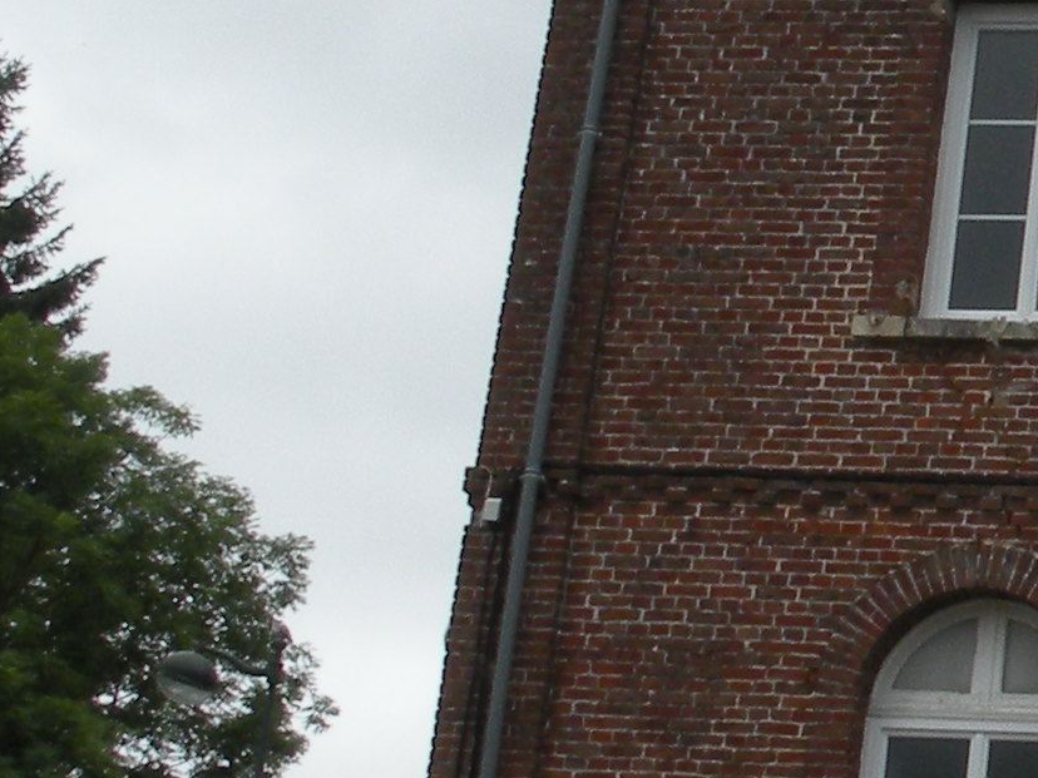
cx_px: 1719
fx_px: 3568
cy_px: 212
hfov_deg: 14.9
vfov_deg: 12.4
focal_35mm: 119
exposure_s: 1/281
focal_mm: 4.7
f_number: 6.3
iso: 64
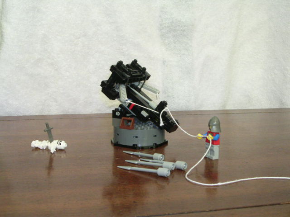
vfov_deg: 29.7
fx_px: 411
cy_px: 108
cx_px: 145
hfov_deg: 38.9
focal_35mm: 49
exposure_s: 1/7.7
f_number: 3.1
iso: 400
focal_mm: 7.5
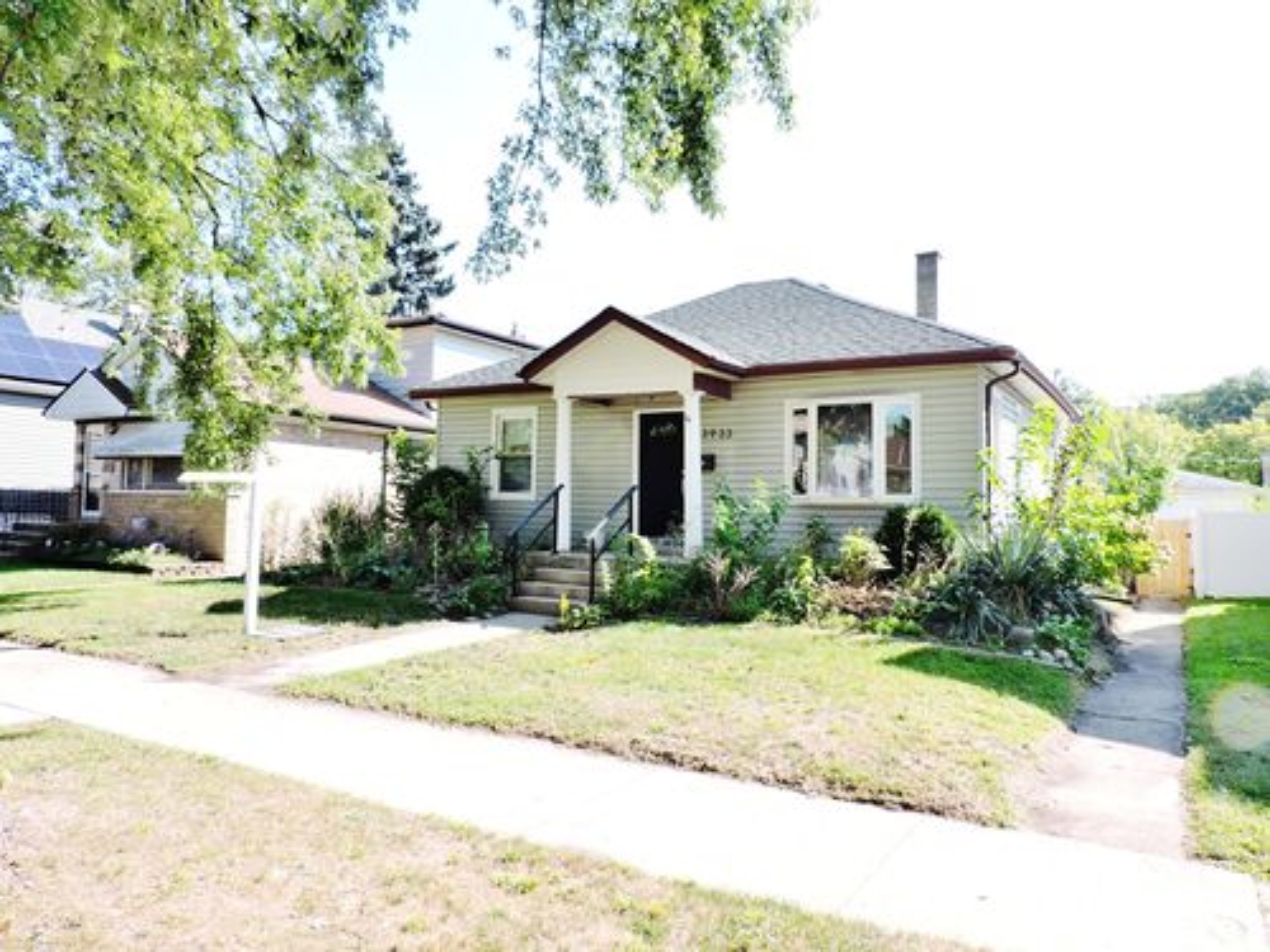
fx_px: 881
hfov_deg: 71.6
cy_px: 476
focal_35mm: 24
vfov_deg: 56.8
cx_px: 635
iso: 100
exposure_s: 1/320
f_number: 3
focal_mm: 4.3
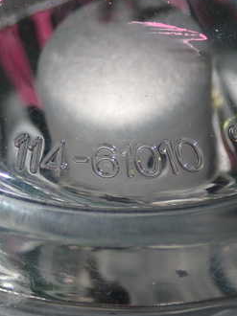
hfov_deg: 12.0
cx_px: 11
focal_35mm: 122
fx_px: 1115
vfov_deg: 16.2
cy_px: 155
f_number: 11
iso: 200
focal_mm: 11.88
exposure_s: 1/60
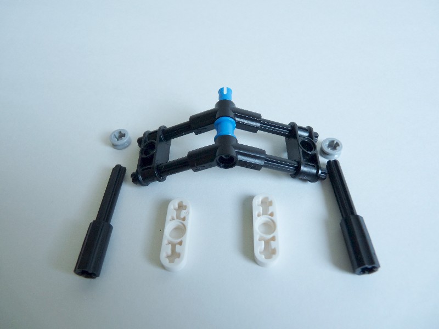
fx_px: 342
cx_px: 220
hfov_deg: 65.3
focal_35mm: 27
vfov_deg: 51.4
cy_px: 164
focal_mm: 4.8
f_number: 2.8
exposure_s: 1/15
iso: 100
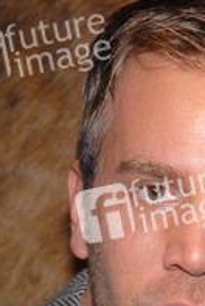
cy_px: 284
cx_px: 202
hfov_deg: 4.8
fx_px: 2460
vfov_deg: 7.1
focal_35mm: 289
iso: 400
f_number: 8
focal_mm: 95
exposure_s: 1/80
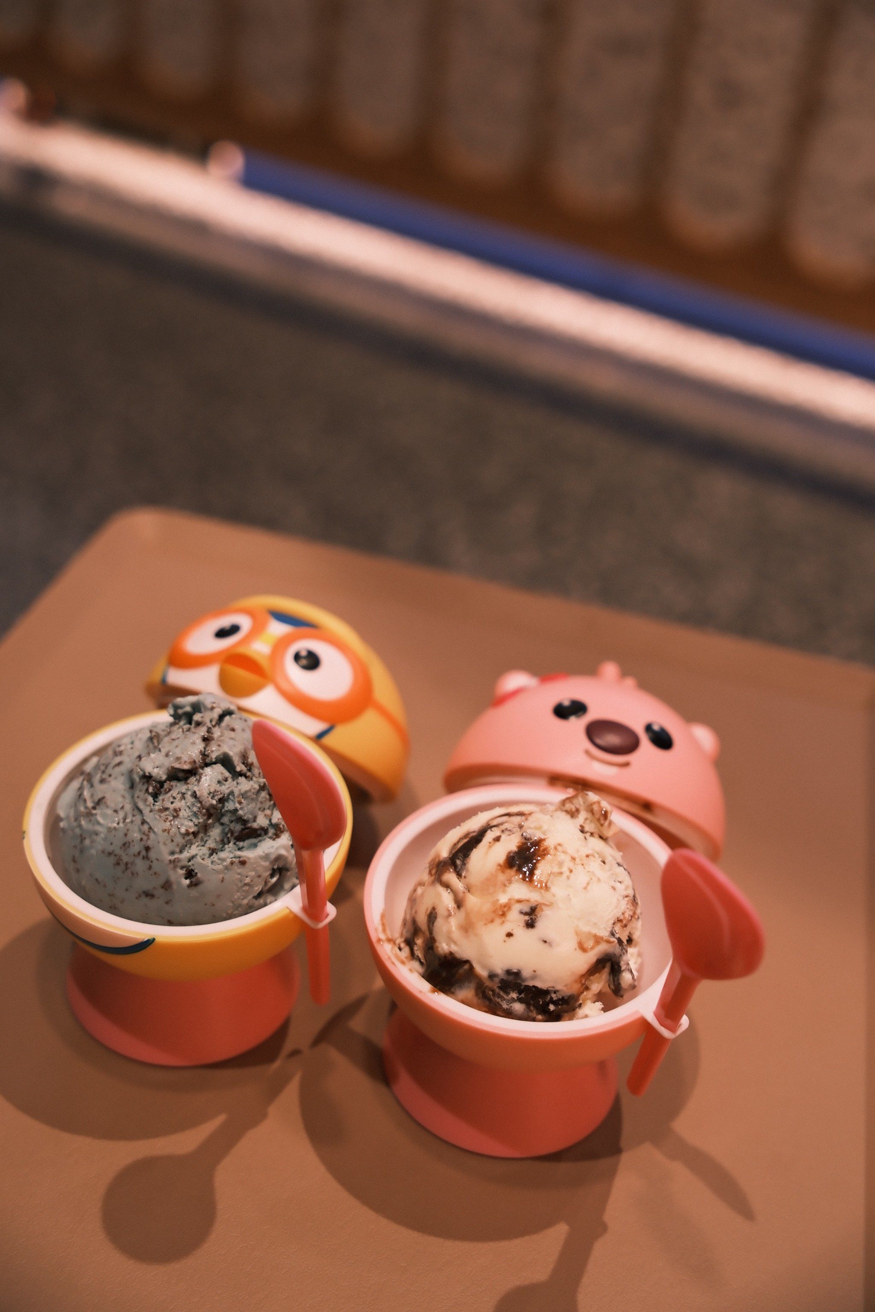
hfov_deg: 32.6
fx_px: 1495
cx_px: 438
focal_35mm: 41
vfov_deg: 47.4
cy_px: 656
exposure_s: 1/60
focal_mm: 27
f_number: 2.8
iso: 125
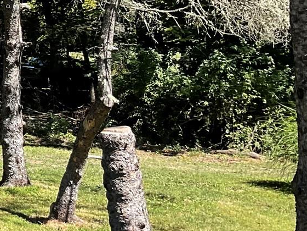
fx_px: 940
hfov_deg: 16.1
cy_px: 24
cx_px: -222
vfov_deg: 13.8
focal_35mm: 106
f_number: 1.8
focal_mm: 3
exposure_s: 1/759
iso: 16
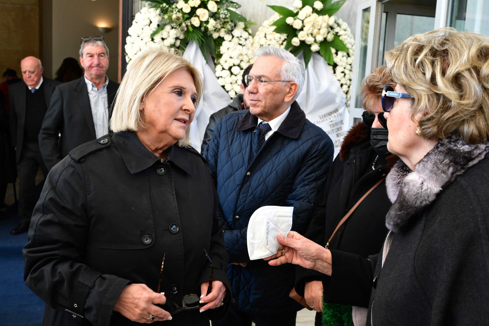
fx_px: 489
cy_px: 163
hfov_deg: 53.1
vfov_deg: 36.9
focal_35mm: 36
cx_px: 244
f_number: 8
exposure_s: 1/320
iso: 2500
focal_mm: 36
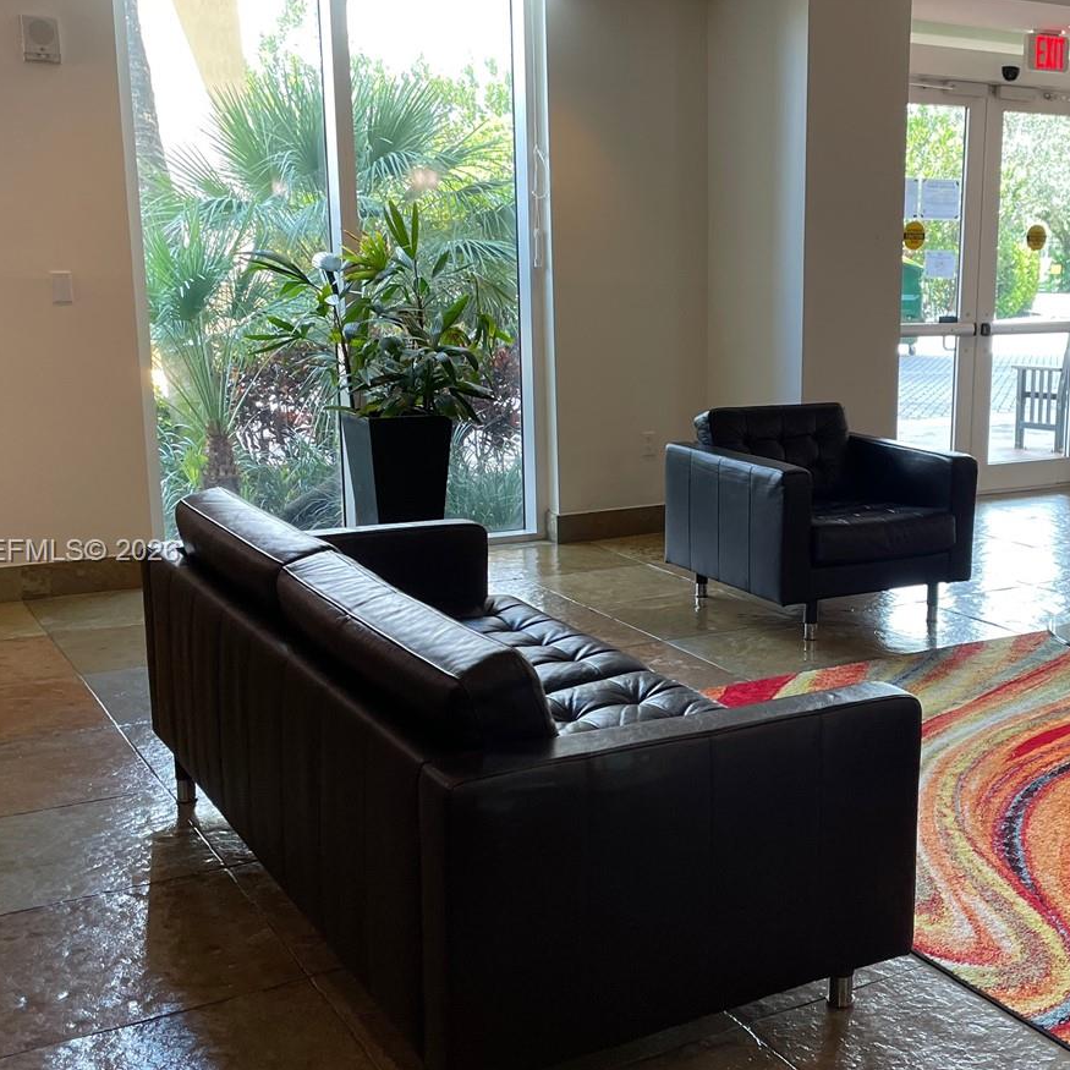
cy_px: 553
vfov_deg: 40.0
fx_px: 1469
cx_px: 777
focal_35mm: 42
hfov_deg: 39.2
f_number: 1.6
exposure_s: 1/120
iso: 125
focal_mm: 4.2
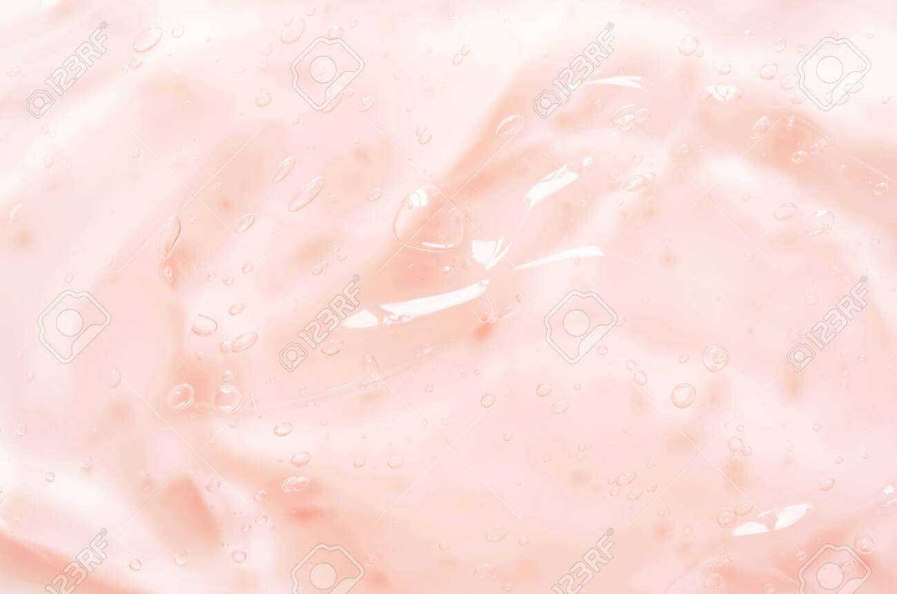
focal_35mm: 90
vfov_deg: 15.1
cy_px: 297
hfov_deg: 22.7
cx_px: 448
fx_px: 2238
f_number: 16
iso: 100
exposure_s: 1/2
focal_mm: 60
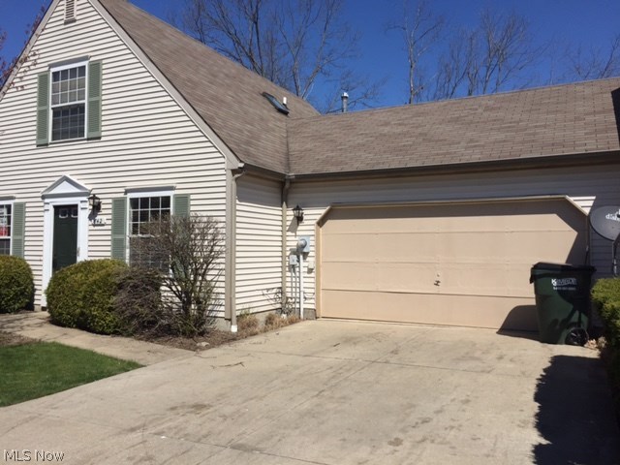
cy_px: 232
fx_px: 519
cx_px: 310
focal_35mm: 29
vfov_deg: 48.2
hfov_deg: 61.7
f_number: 2.2
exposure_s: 1/3968
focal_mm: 4.15
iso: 32
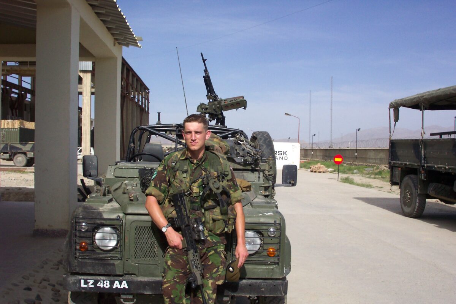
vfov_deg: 37.9
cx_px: 228
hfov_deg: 54.4
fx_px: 443
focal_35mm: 35
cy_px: 152
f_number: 9.5
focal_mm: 7.5
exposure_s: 1/250
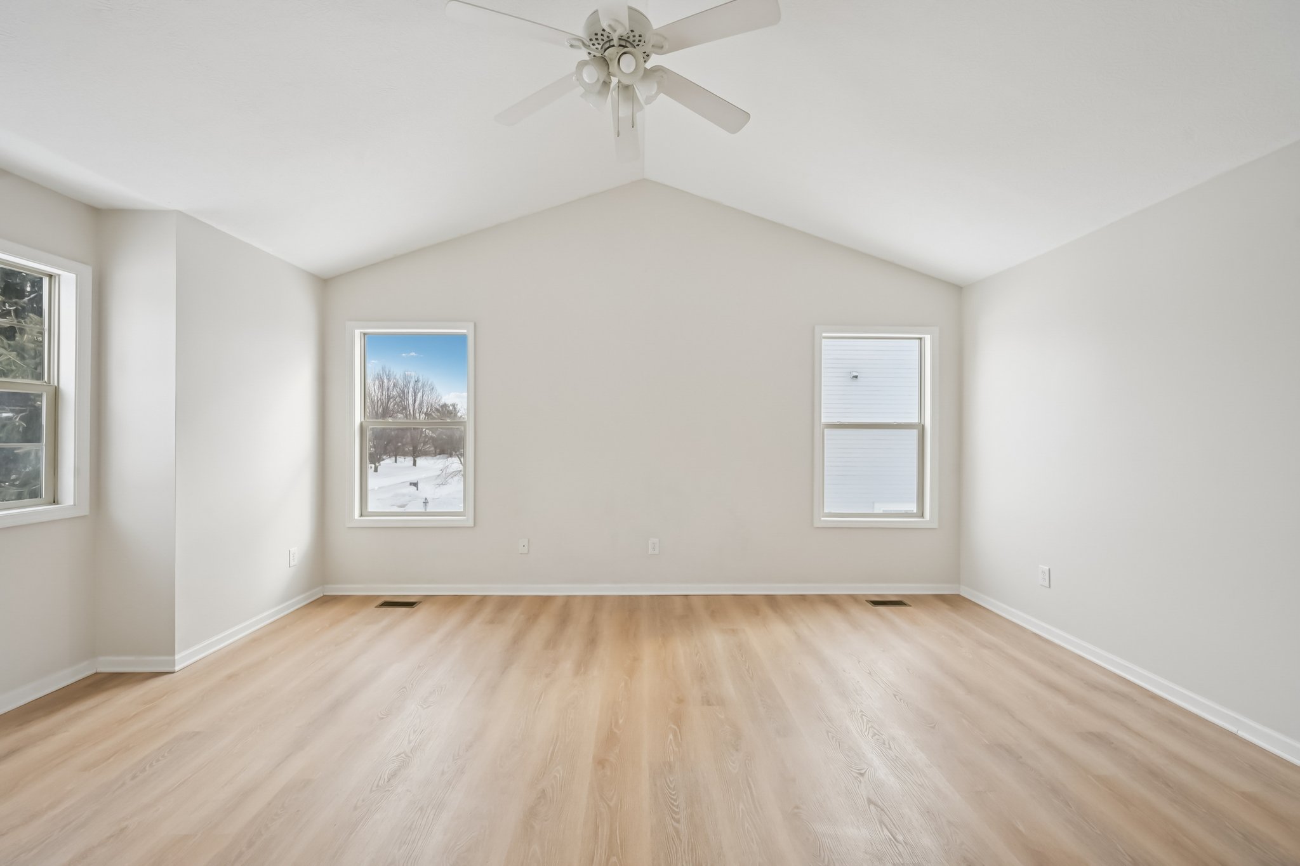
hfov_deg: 104.3
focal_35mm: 14
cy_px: 433
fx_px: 505
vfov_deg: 81.2
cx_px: 650
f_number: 8
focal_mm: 14
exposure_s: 1/400
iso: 500
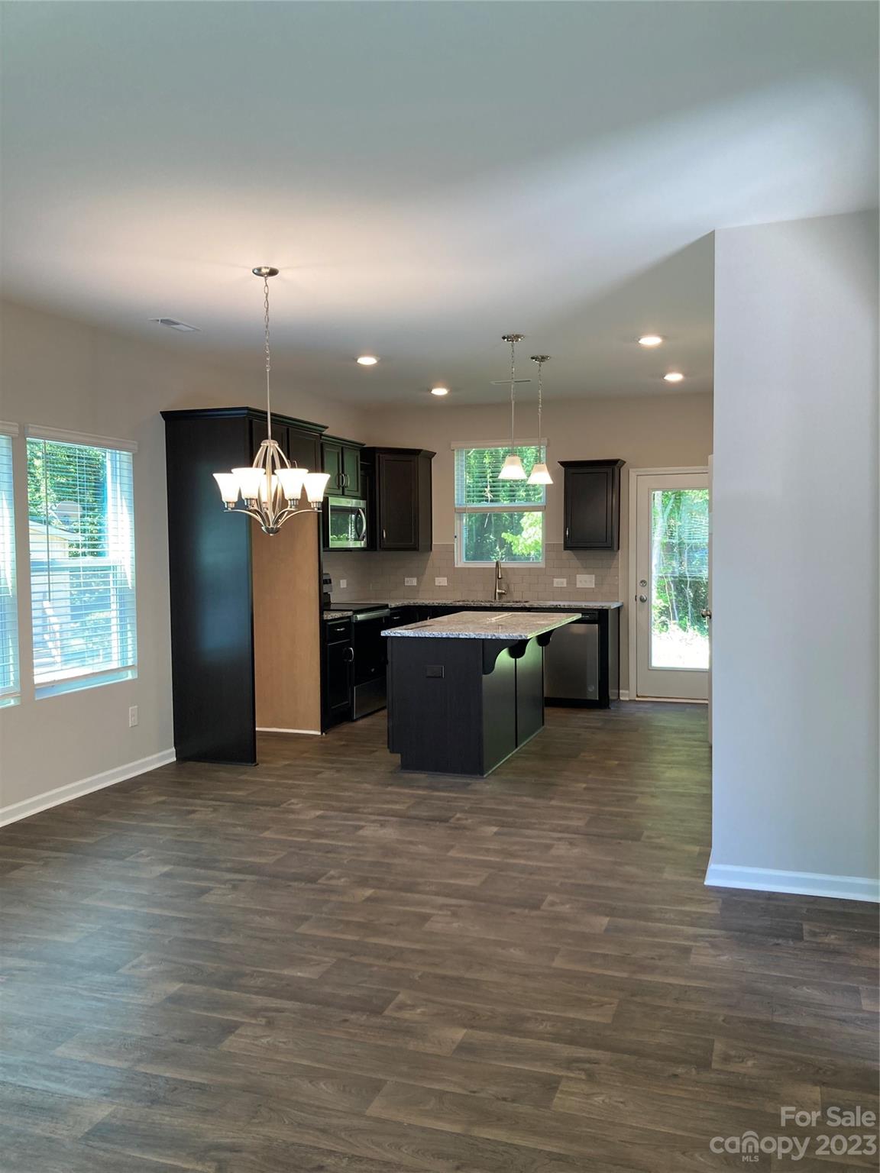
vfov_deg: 63.4
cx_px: 440
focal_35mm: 28
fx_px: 949
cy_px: 586
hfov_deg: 49.7
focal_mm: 3.99
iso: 80
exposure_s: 1/120
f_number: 1.8
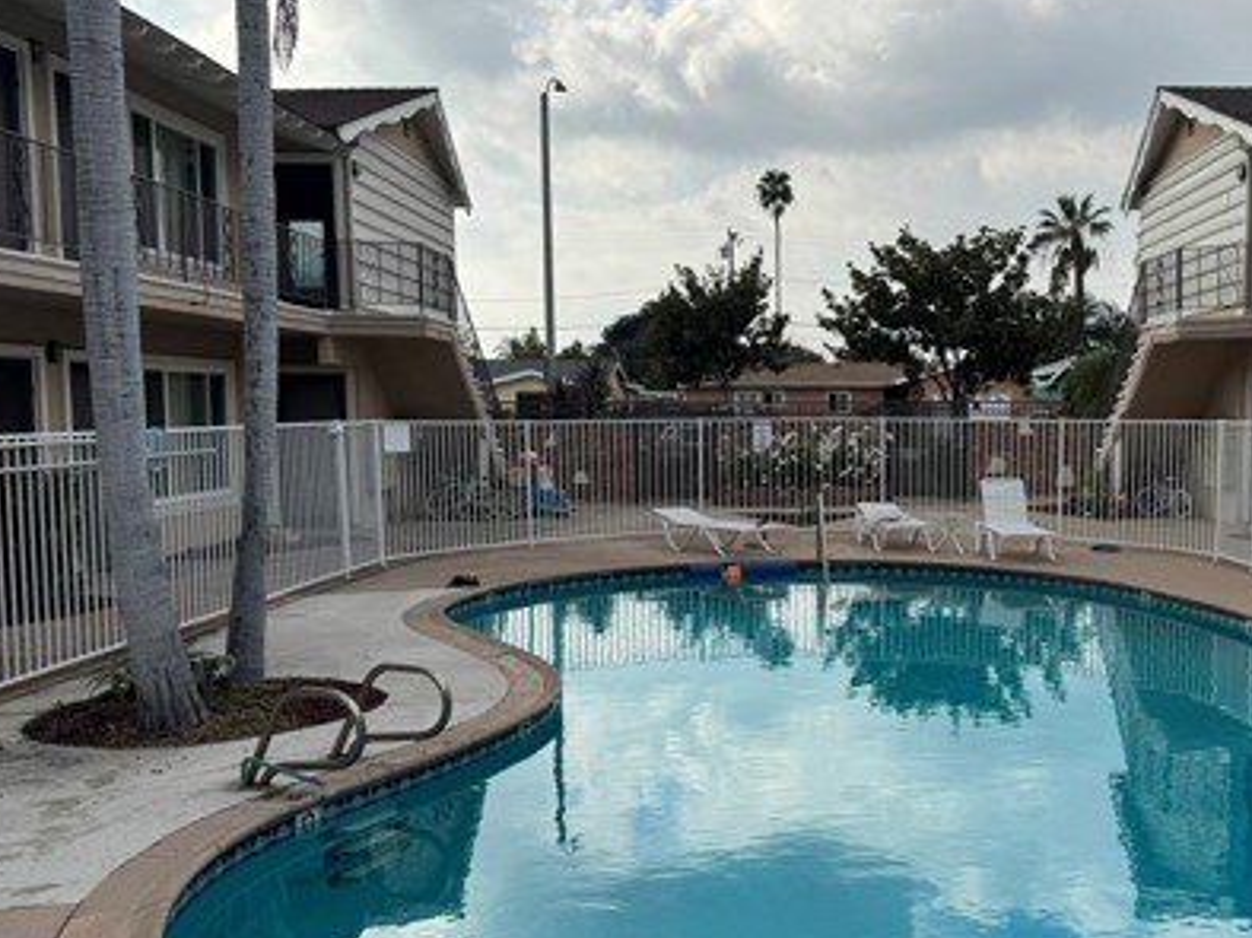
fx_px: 1410
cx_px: 813
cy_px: 544
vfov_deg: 36.7
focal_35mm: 39
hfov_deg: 47.3
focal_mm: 6.76
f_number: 1.78
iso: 80
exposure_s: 1/4608
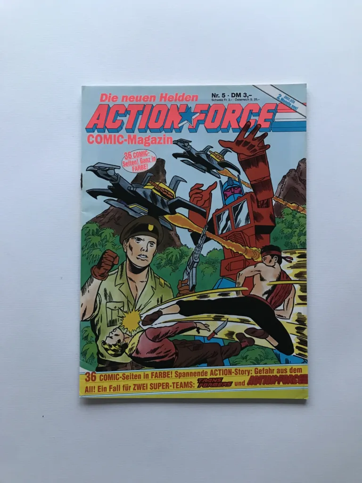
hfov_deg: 49.7
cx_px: 181
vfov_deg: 63.4
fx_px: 390
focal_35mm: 28
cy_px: 242
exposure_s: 1/17
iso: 80
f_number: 1.8
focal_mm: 3.99
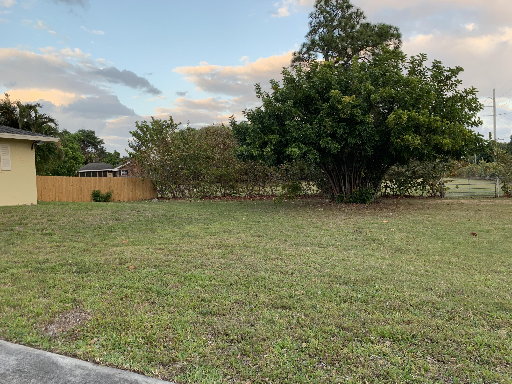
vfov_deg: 53.1
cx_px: 256
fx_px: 385
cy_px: 192
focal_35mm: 26
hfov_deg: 67.3
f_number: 1.8
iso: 32
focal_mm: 4.25
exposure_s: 1/122
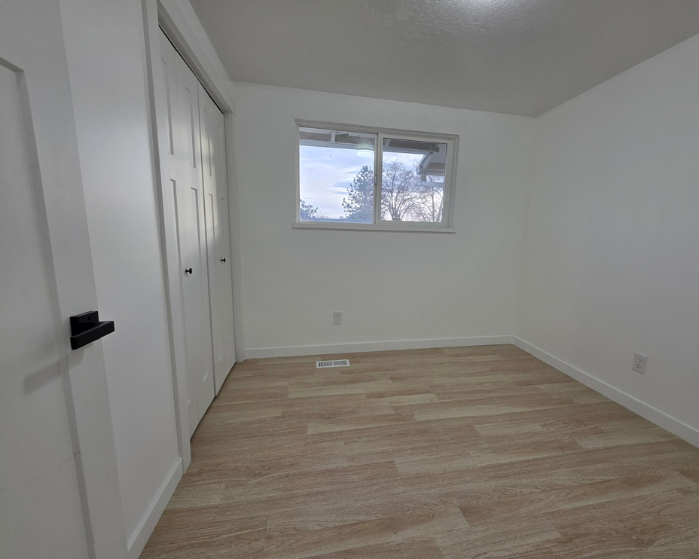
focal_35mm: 14
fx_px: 290
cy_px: 285
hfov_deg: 100.5
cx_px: 380
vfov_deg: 88.0
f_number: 1.9
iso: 100
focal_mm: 2.2
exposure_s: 1/120
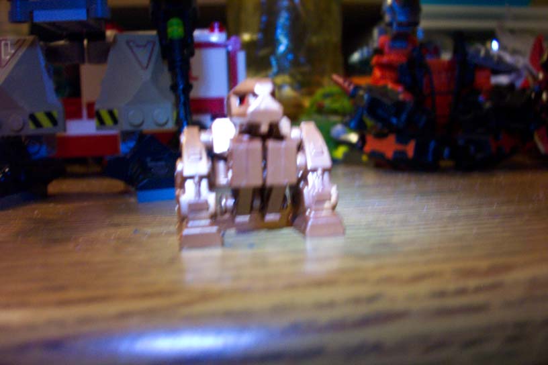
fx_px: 533
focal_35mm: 35
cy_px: 182
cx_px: 274
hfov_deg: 54.4
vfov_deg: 37.9
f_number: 2.8
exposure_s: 1/8
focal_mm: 7.5
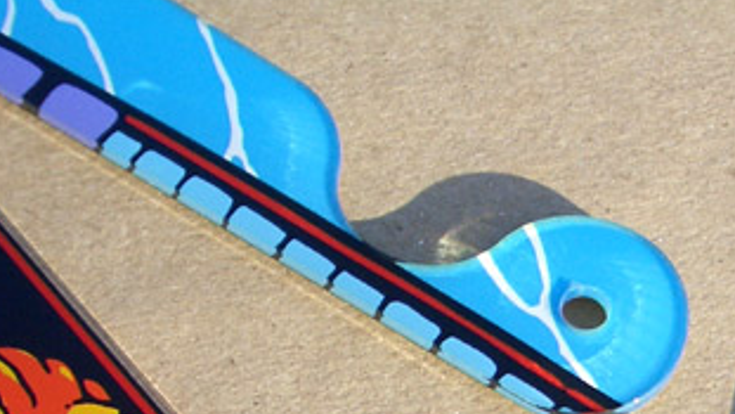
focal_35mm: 98
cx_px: 480
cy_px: 554
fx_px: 1910
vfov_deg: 12.0
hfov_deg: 21.7
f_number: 2.6
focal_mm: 5.8
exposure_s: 1/640
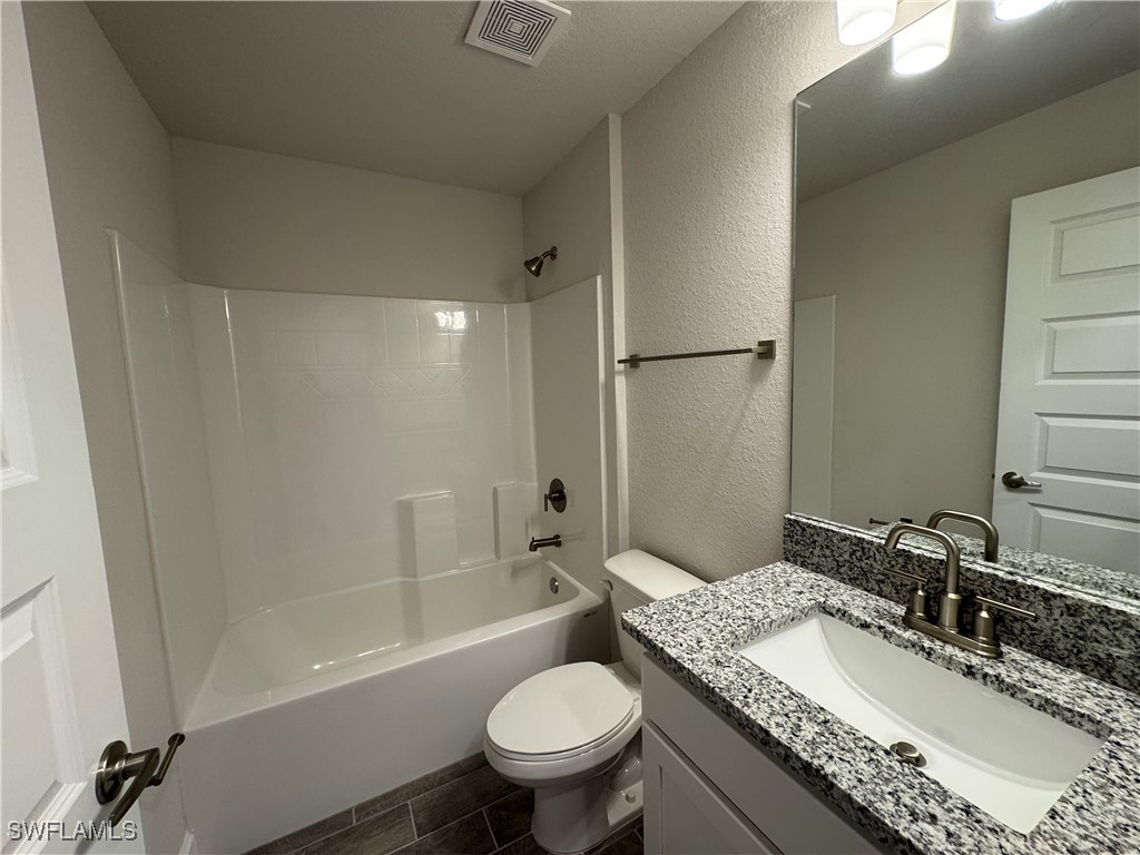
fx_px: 461
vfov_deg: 85.7
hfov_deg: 102.1
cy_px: 428
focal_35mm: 14
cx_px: 570
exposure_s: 1/120
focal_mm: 2.22
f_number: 2.2
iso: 160
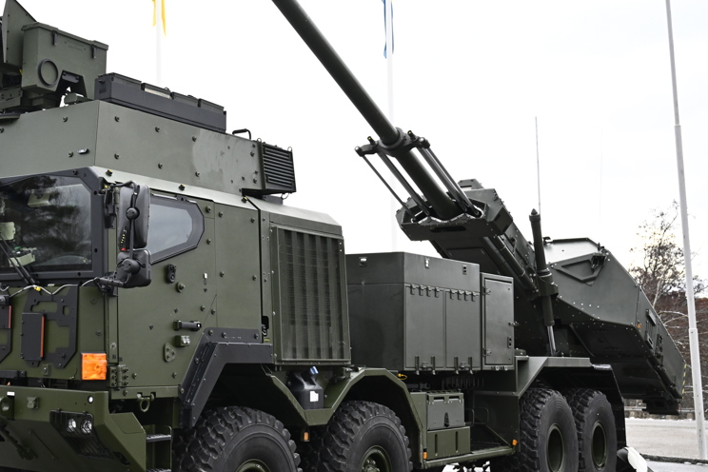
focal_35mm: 53
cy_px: 227
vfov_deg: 25.5
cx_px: 153
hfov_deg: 36.4
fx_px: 1042
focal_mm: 29
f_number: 2.8
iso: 800
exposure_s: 1/2500
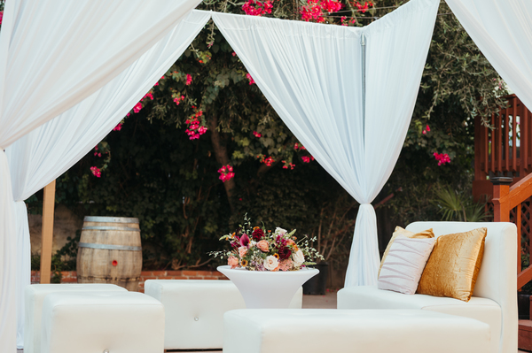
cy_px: 176
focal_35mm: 50
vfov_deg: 26.9
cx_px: 266
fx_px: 738
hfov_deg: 39.6
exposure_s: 1/400
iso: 250
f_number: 2.5
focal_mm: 50
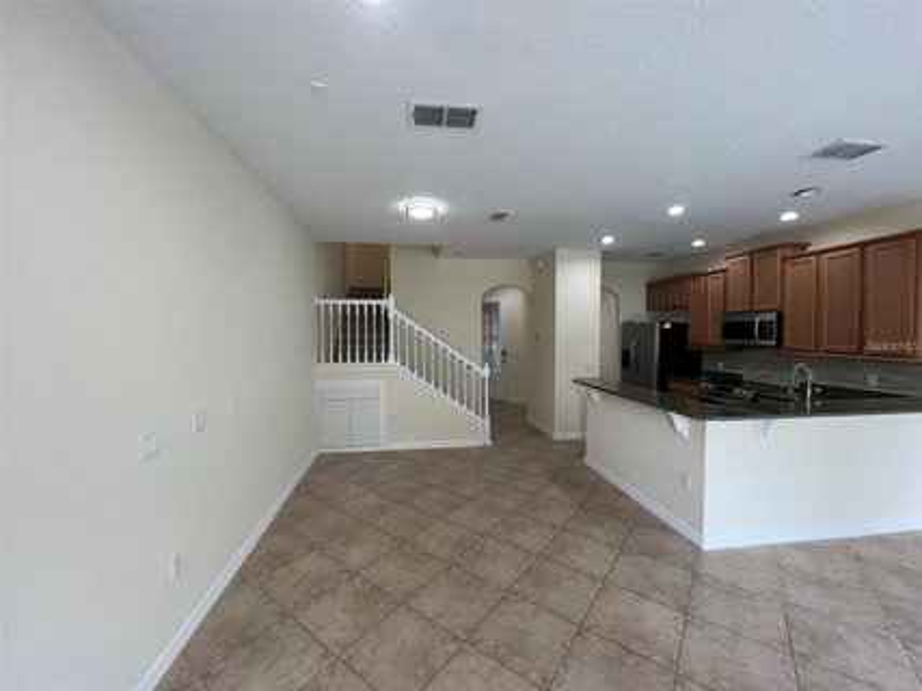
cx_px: 461
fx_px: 346
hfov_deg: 106.2
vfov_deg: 89.9
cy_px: 346
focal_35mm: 13
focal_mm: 1.57
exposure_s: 1/120
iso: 125
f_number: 1.8
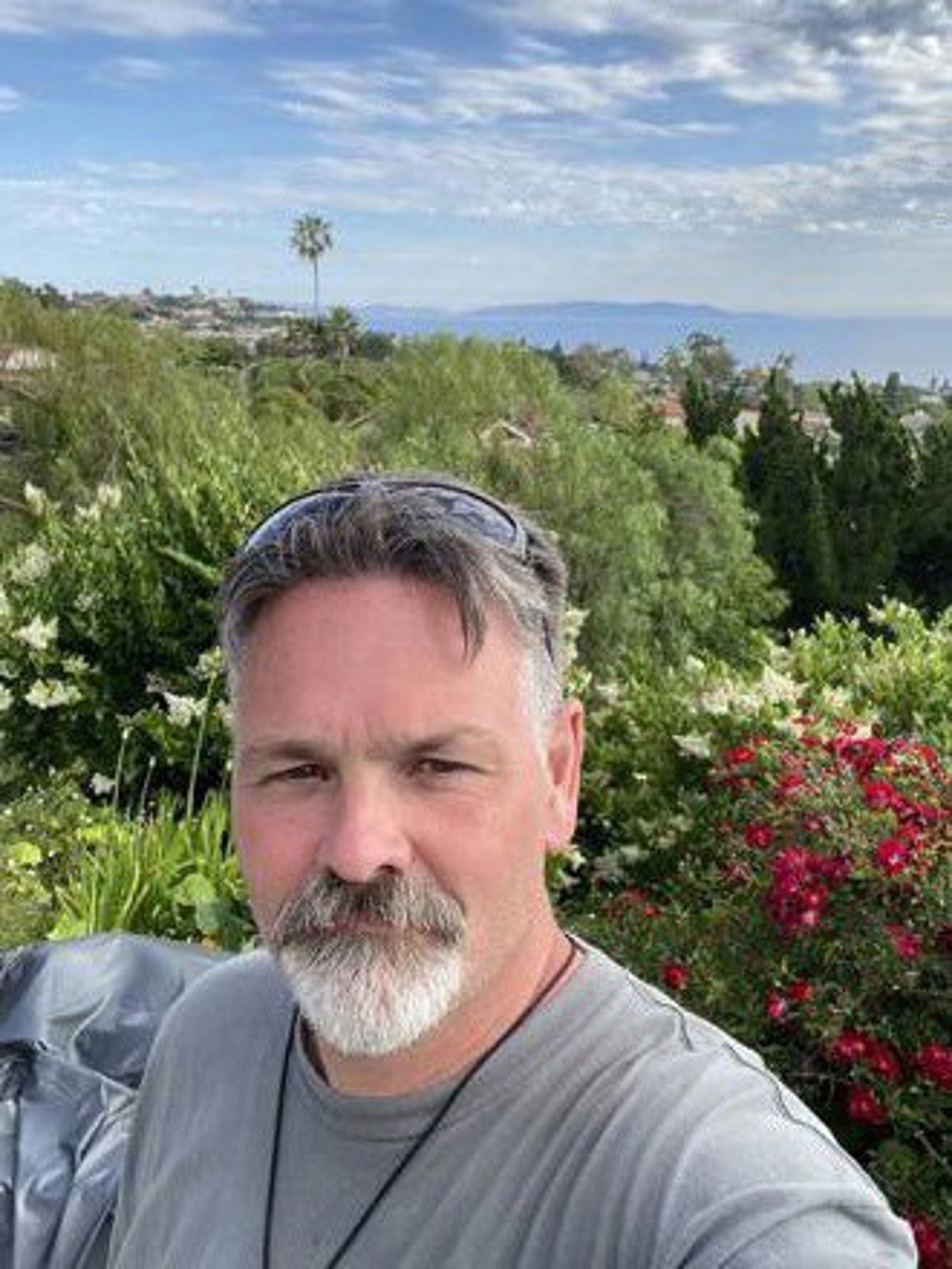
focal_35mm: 30
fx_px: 1100
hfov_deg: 46.8
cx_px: 476
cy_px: 634
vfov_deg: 60.0
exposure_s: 1/246
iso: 25
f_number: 2.2
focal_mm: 2.71
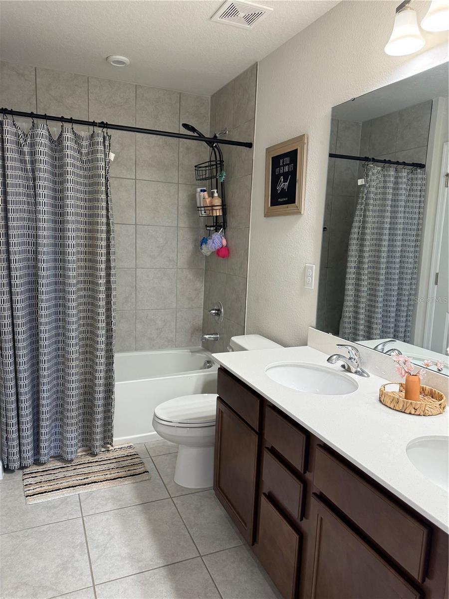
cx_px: 224
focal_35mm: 24
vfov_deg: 71.6
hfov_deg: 56.8
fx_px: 415
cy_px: 300
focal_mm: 6.76
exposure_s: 1/120
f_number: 1.78
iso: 160
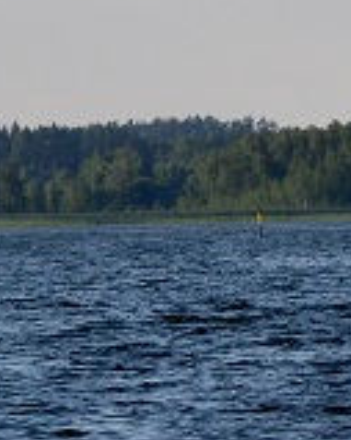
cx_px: 1275
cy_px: -59
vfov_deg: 3.1
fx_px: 8020
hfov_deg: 2.5
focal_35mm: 617
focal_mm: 70
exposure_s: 1/3200
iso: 400
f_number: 4.5
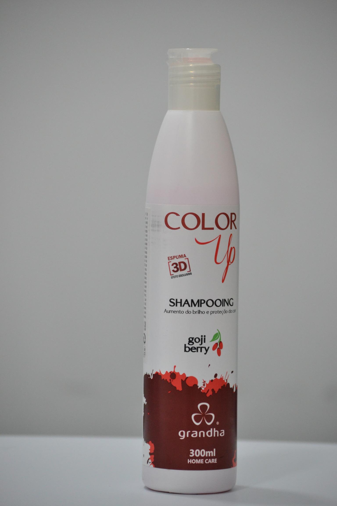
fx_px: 2064
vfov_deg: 14.0
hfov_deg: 9.3
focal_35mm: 147
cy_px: 253
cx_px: 168
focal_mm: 98
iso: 1600
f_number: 5
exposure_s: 1/200
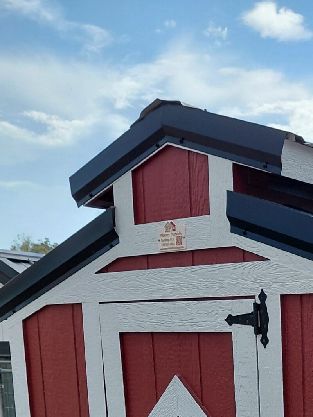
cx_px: 360
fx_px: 724
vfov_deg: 28.1
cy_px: 499
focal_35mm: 60
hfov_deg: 22.7
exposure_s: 1/2153
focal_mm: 4.69
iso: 50
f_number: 1.8
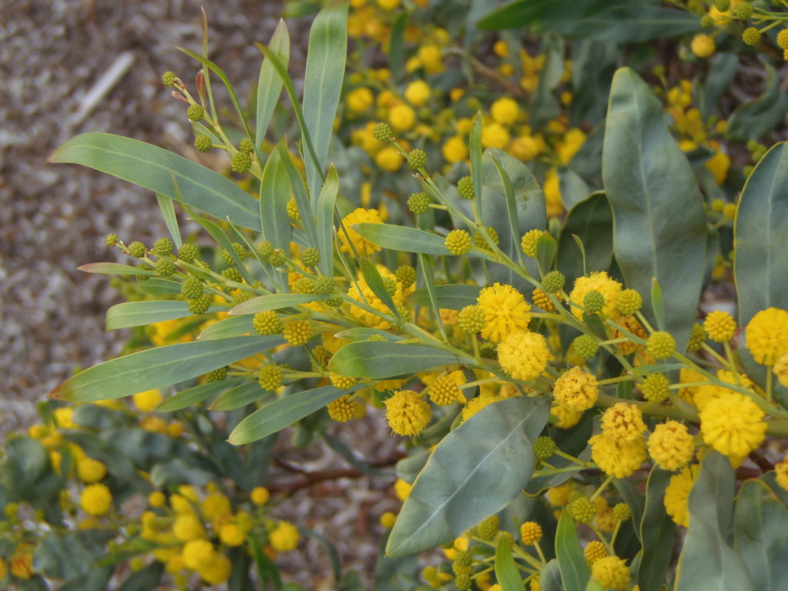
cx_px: 394
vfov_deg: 17.0
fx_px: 1980
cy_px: 296
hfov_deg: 22.5
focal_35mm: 87
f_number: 4.3
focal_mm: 16.2
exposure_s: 1/60
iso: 64
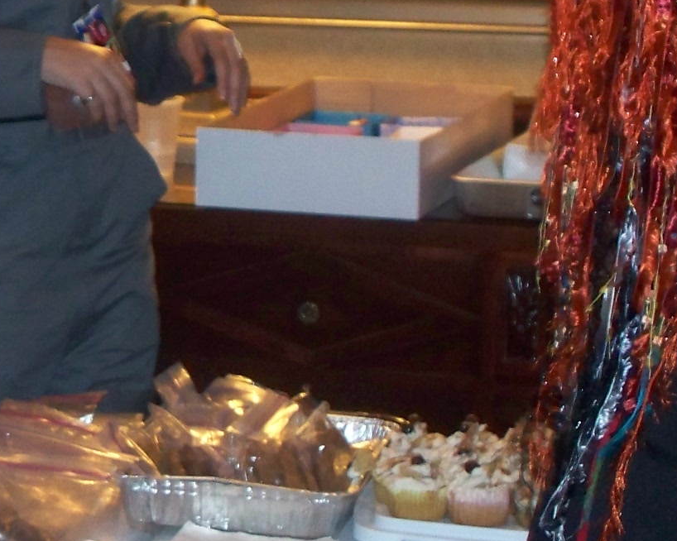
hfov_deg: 11.9
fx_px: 3185
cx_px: -125
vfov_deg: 9.7
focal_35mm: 159
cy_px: 160
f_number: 2.9
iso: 200
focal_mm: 9.86
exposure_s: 1/30
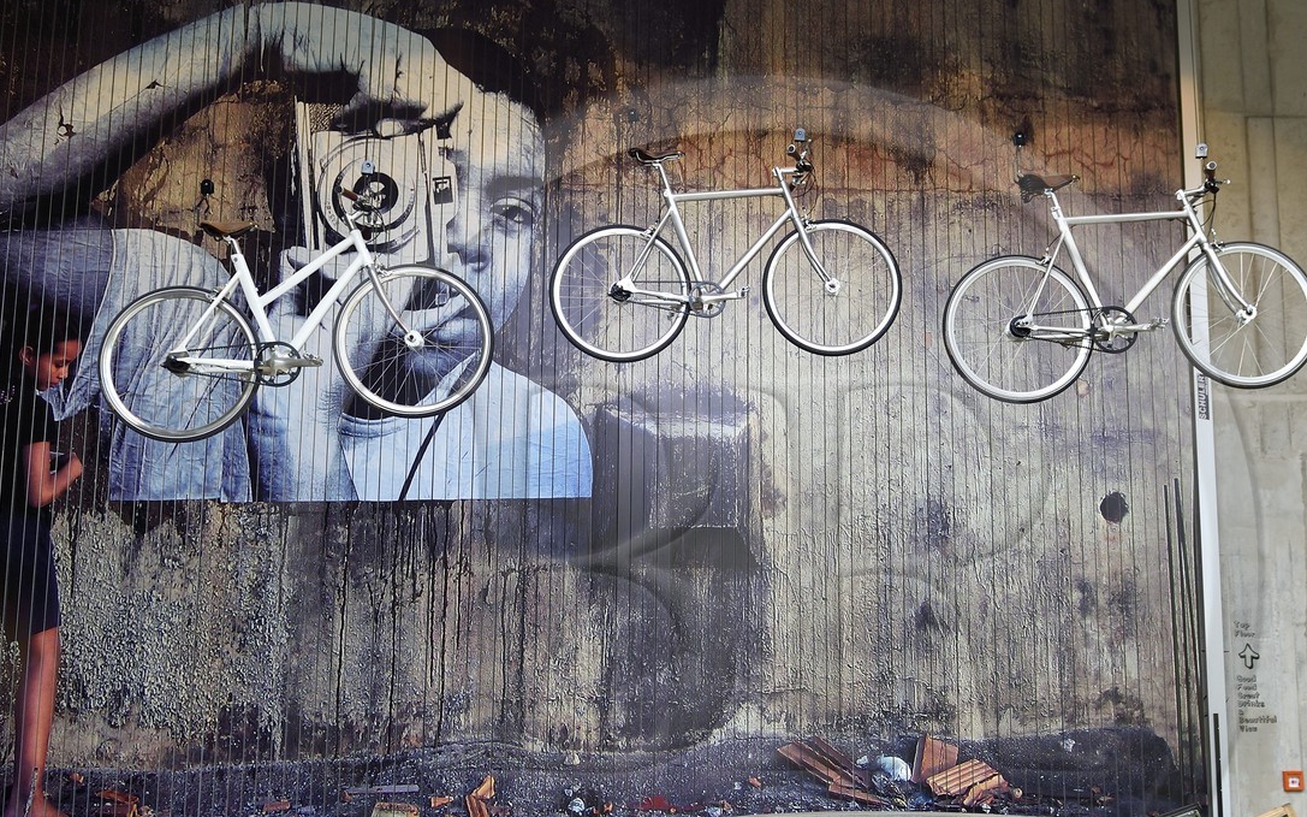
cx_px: 761
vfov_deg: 34.8
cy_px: 575
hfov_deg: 53.8
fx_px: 1282
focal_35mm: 36
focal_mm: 24
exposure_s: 1/80
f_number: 4
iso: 200
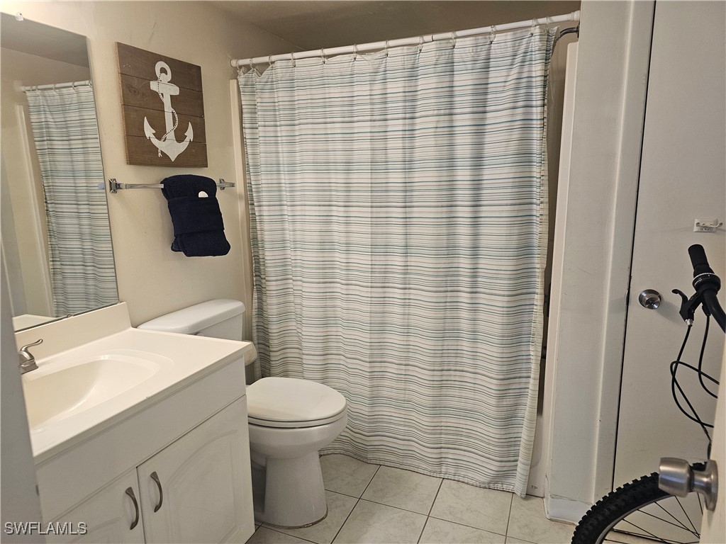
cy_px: 272
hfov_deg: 73.9
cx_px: 363
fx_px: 482
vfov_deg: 58.9
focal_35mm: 23
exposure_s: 1/120
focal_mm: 6.3
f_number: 1.7
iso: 250
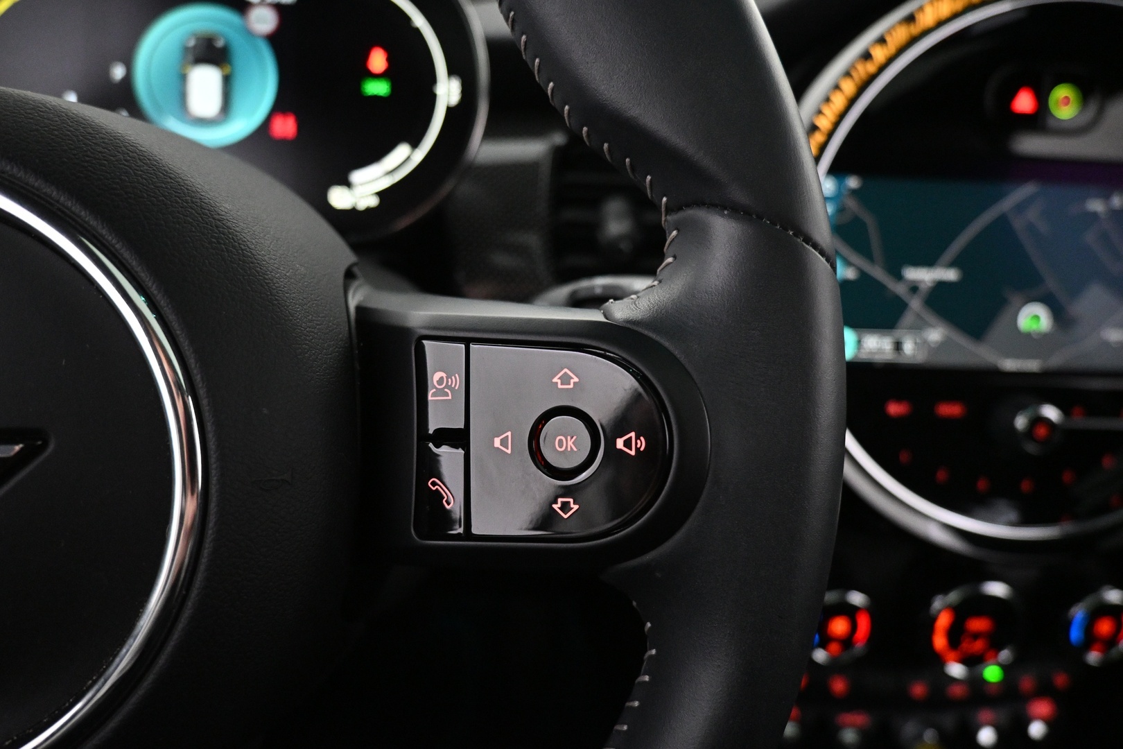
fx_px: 749
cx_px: 562
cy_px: 374
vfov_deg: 53.1
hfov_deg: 73.7
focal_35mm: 24
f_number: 3.5
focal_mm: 16
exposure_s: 1/80
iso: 4000
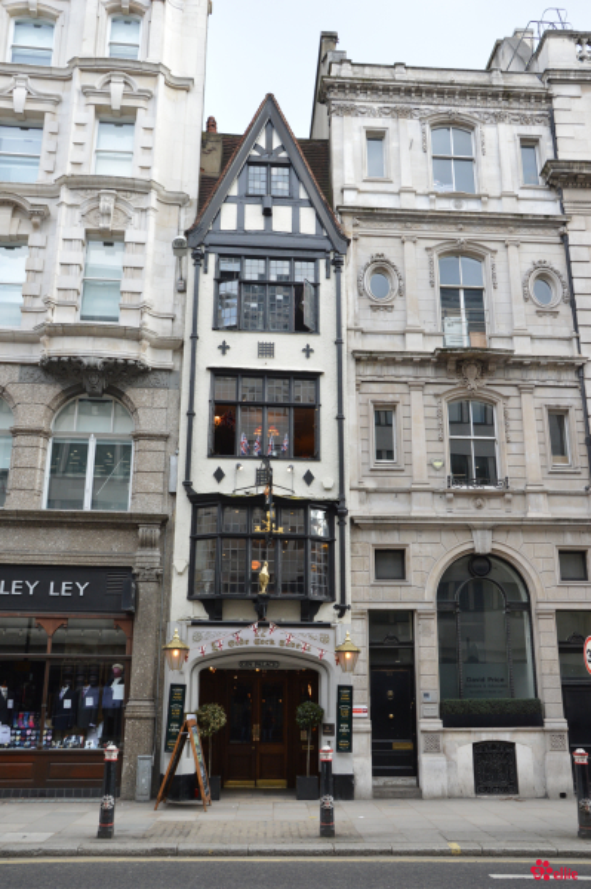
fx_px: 814
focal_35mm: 33
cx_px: 296
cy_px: 444
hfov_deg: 39.9
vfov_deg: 57.3
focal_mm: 22
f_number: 5.6
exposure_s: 1/125
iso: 400
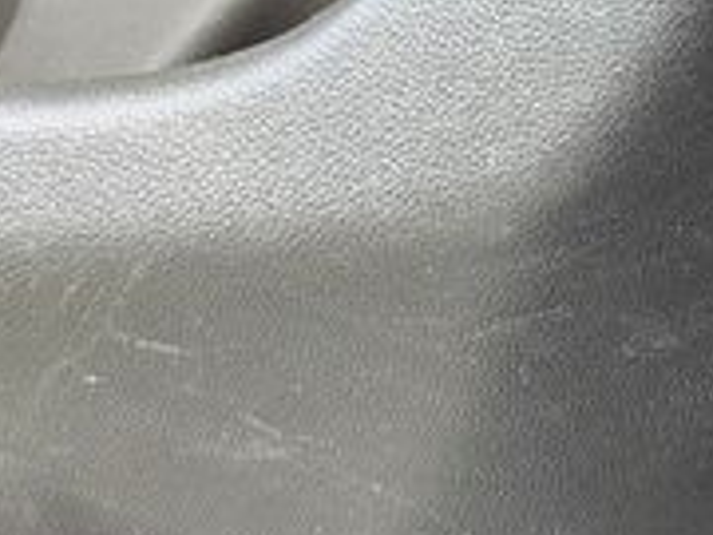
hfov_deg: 19.0
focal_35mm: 82
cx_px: 1236
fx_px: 1689
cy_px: -392
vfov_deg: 15.7
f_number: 1.8
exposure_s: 1/180
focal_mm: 5.4
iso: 80
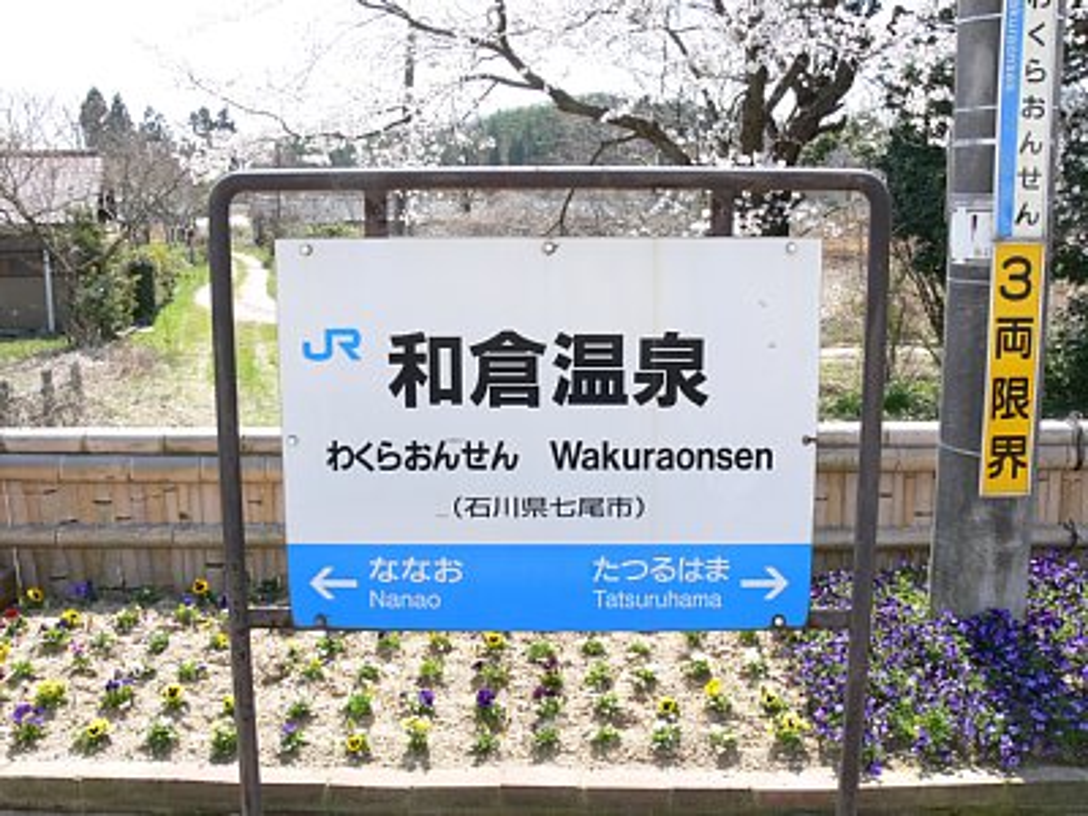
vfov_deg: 40.7
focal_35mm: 35
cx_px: 544
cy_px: 408
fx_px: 1100
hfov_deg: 52.6
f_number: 5.6
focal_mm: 7.4
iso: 80
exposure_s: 1/125
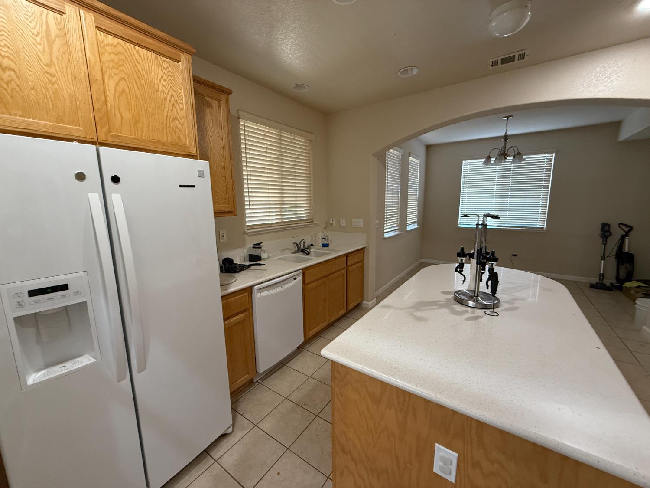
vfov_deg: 85.7
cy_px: 244
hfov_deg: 102.1
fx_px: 263
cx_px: 325
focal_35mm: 14
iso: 320
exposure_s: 1/60
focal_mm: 2.22
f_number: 2.2
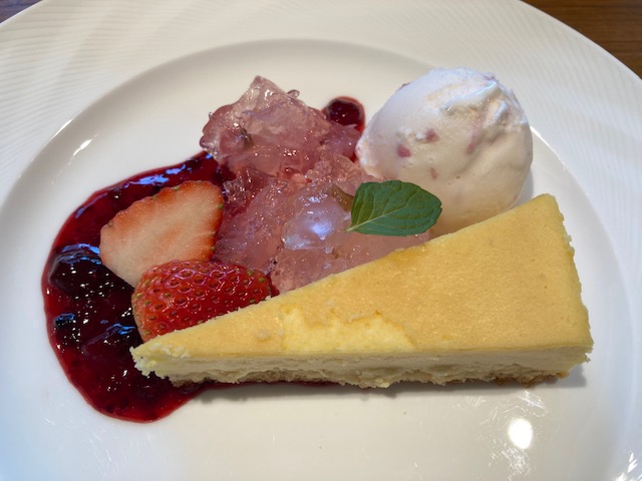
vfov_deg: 49.7
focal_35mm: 28
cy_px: 240
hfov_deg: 63.4
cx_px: 321
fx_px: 519
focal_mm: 3.99
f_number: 1.8
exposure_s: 1/100
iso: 40
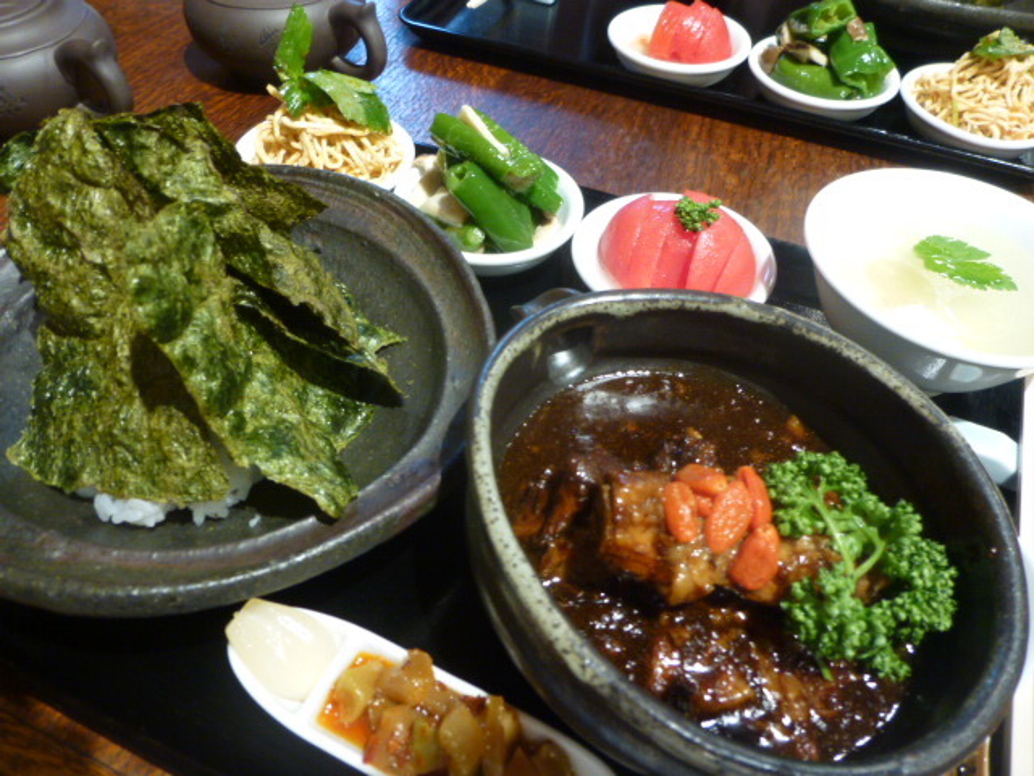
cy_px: 388
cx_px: 517
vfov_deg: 54.9
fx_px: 747
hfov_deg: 69.4
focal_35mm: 25
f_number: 3.1
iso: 400
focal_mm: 4.5
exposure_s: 1/10
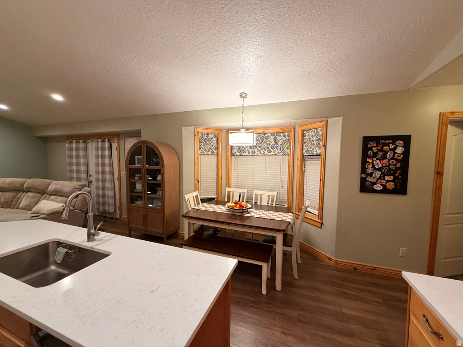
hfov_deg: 102.1
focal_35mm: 14
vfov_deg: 85.7
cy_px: 174
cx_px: 232
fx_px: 187
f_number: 2.2
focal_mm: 2.22
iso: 320
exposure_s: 1/60
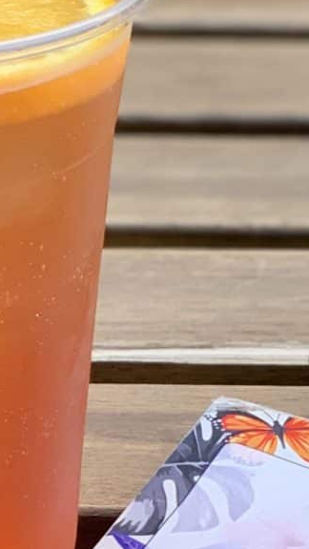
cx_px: 58
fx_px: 2753
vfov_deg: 11.2
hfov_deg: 6.4
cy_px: -42
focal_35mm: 189
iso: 125
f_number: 2.4
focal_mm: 6
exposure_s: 1/115
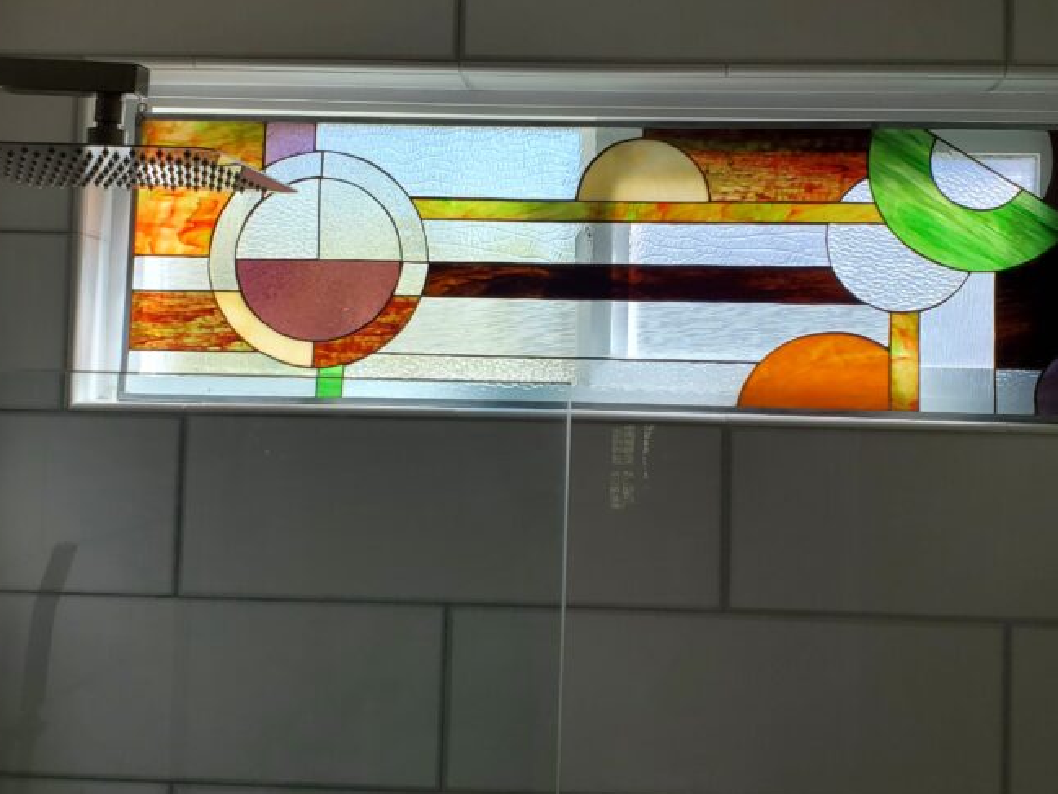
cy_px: 333
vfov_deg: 35.1
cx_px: 602
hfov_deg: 45.6
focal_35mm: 41
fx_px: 1253
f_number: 2.4
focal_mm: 4.3
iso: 50
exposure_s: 1/211
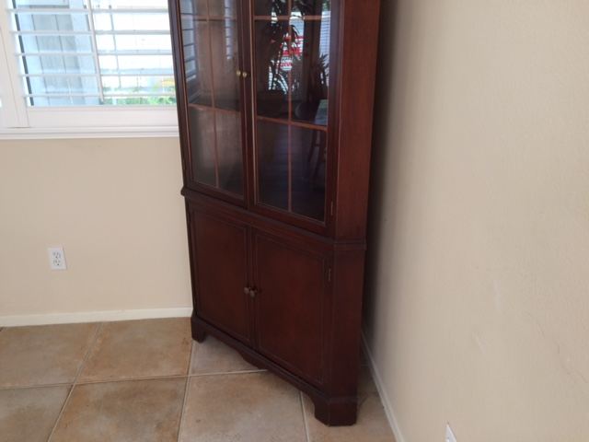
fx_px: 493
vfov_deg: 48.2
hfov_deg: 61.7
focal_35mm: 29
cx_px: 294
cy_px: 221
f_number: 2.2
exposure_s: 1/40
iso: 32
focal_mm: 4.15
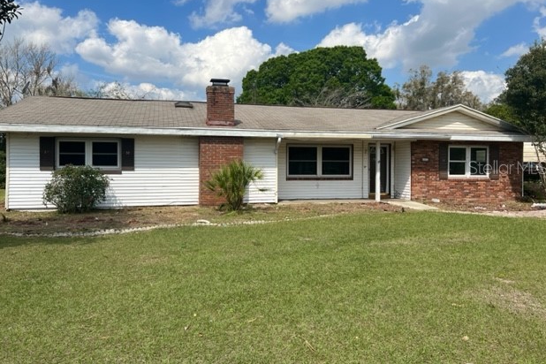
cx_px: 269
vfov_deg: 46.4
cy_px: 167
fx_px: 425
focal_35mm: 28
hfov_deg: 65.5
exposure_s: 1/5587
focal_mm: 5.7
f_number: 1.5
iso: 50
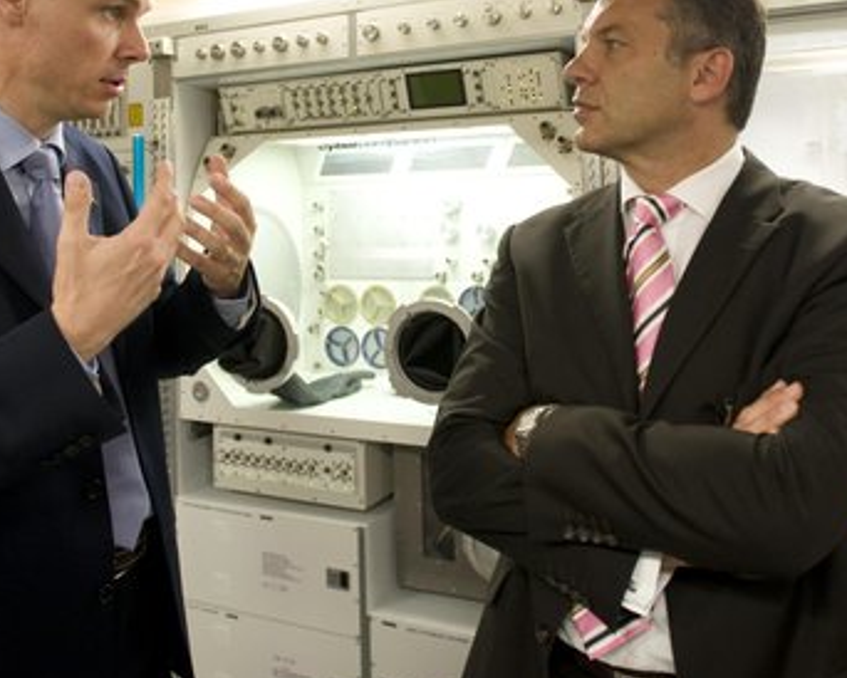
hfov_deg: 51.5
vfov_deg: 40.6
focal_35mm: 35
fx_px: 878
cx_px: 415
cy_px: 141
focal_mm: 17
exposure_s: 1/100
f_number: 2.8
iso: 800
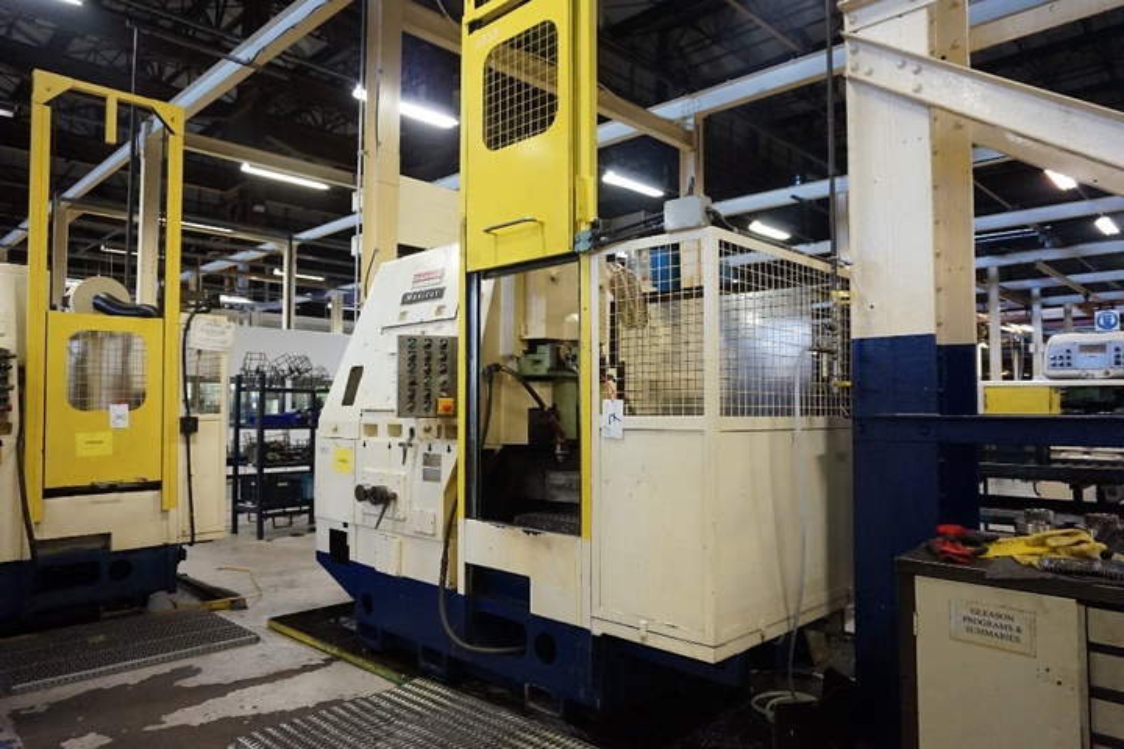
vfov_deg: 53.1
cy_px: 374
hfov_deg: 73.7
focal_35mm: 24
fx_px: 749
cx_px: 562
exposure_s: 1/160
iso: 3200
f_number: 3.5
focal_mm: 16
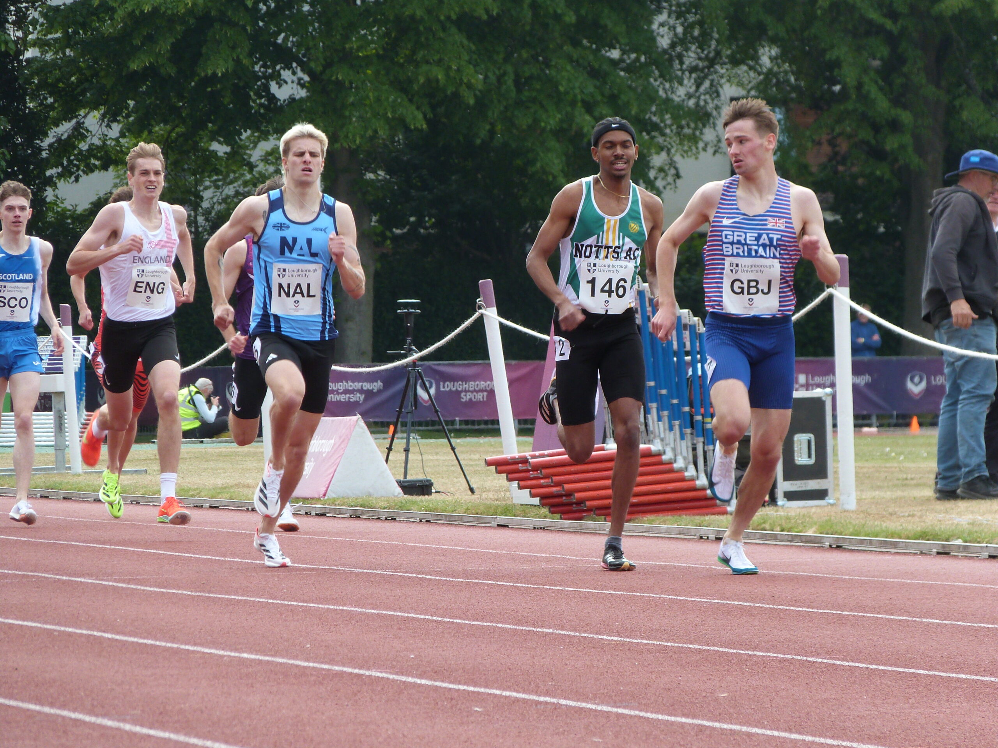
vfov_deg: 4.3
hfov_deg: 5.7
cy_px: 374
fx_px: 9975
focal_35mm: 346
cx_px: 499
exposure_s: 1/400
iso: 160
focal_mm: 62.3
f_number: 4.1
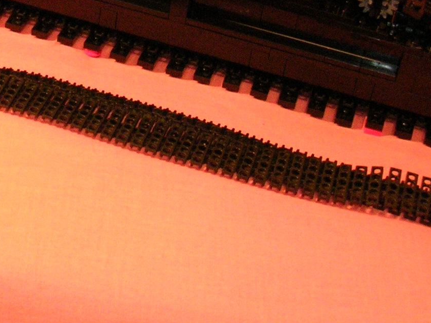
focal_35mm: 92
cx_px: 51
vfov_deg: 15.9
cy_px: 36
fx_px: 1145
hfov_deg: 20.9
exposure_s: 1/10.7
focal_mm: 5.8
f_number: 2.8
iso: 200
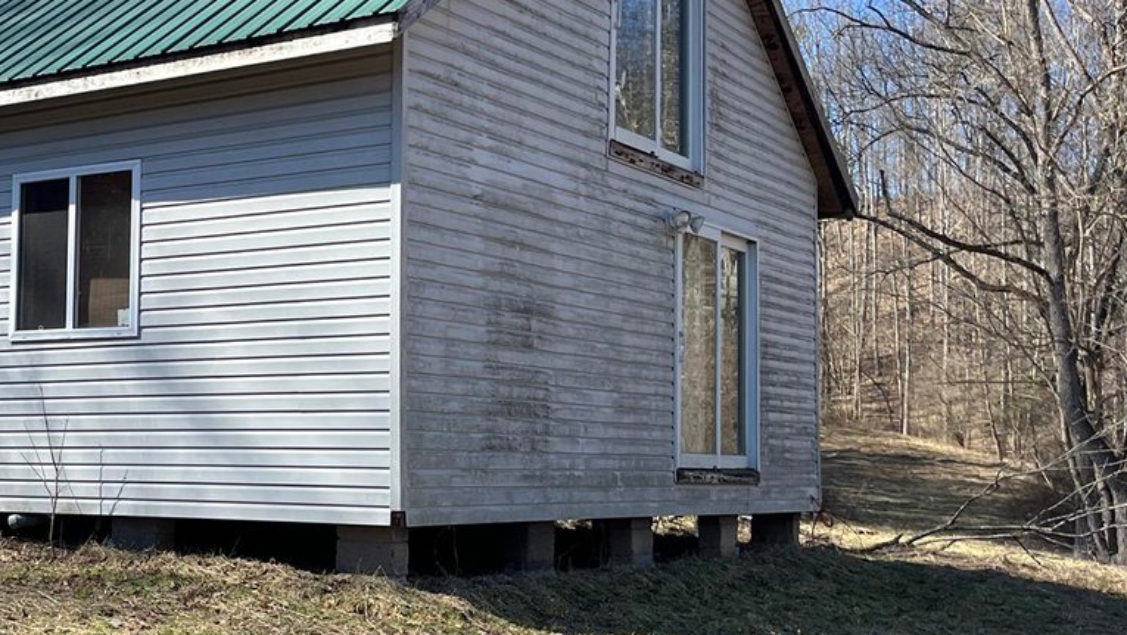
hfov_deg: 35.7
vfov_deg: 21.5
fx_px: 1674
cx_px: 194
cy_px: 331
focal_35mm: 56
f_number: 1.6
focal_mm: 5.1
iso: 50
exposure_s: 1/1252
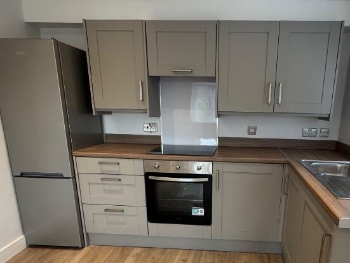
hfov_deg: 66.0
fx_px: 263
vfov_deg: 51.9
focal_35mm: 26
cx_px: 224
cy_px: 180
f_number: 2.2
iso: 320
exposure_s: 1/100
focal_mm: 2.22
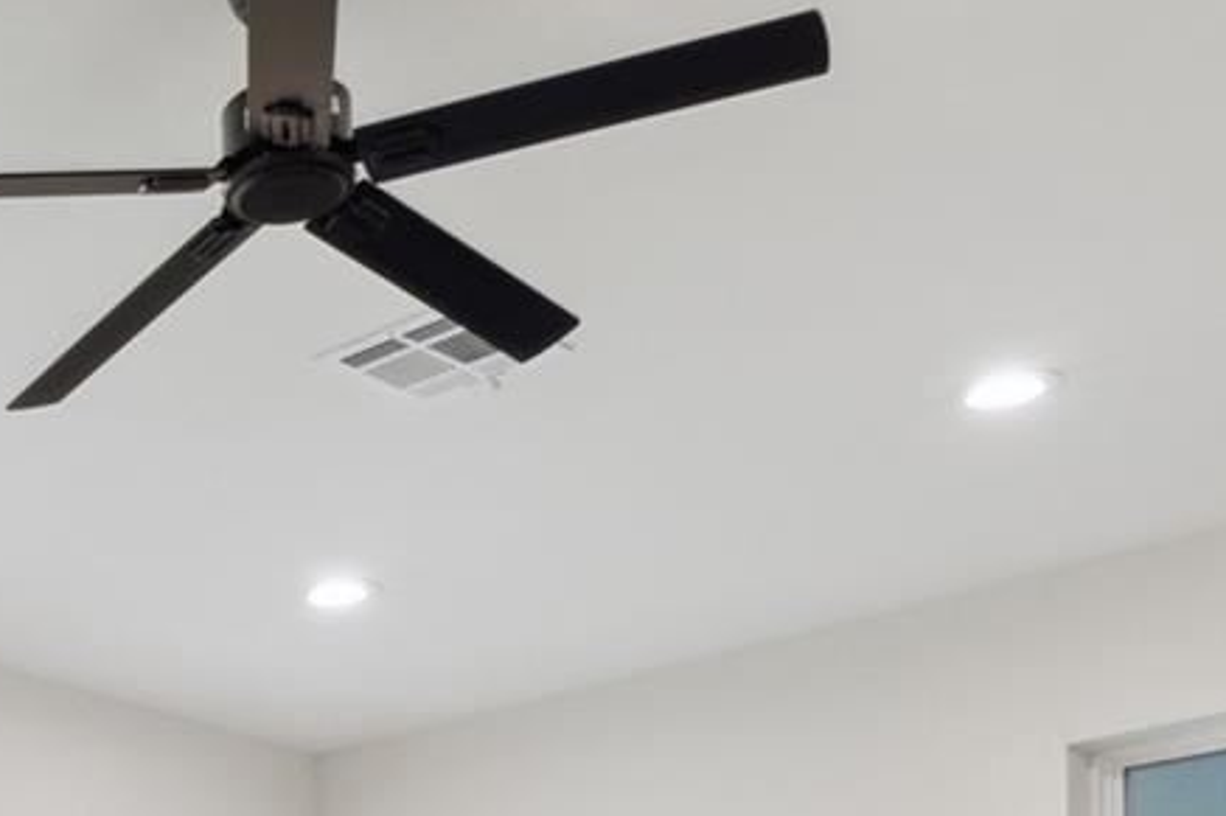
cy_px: 1482
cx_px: -356
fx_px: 2553
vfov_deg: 15.5
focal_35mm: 75
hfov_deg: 23.8
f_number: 9
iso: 200
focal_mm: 16
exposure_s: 1/8
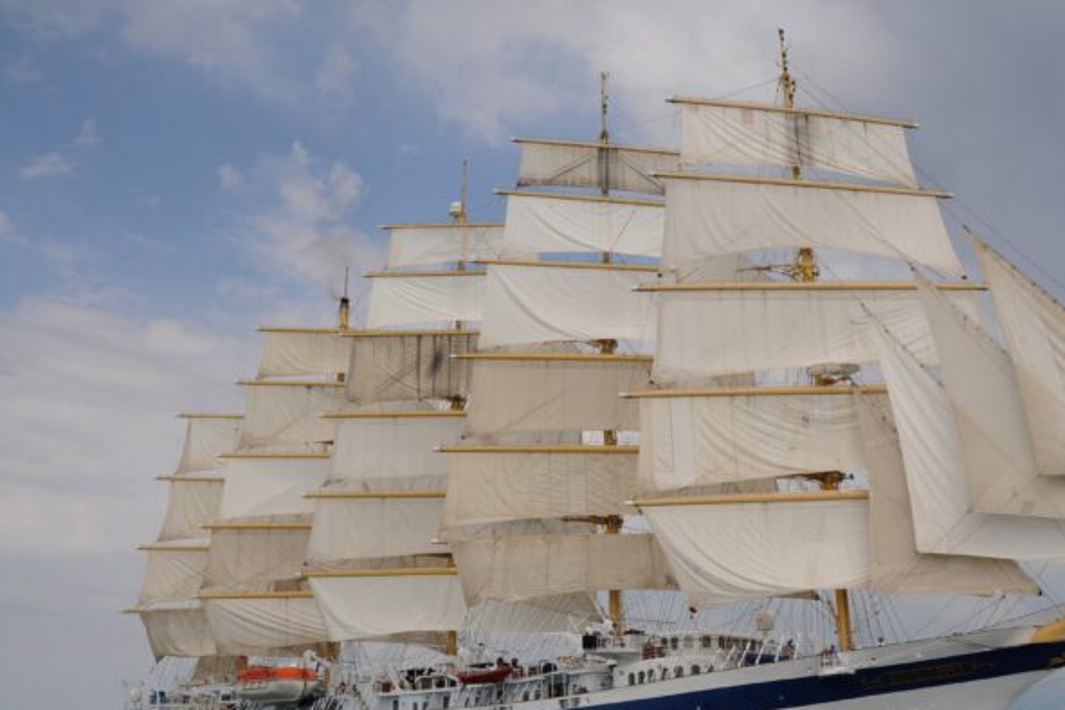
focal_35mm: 39
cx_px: 676
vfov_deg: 34.1
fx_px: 1154
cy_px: 425
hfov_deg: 49.0
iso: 200
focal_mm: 20
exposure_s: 1/400
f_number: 10
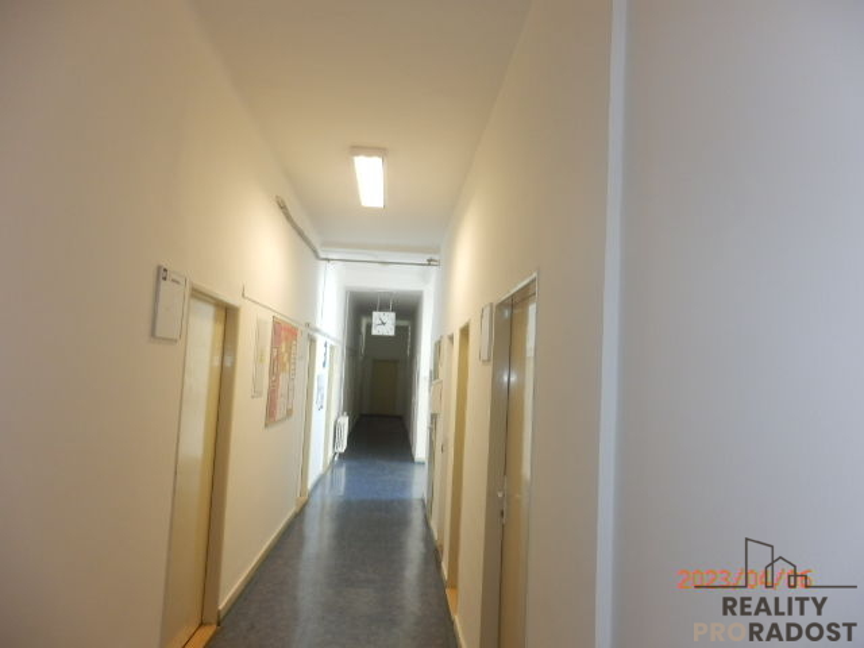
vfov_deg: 56.8
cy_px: 324
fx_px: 599
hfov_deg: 71.6
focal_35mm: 24
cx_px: 432
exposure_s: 1/30
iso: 160
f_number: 3
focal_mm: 4.2
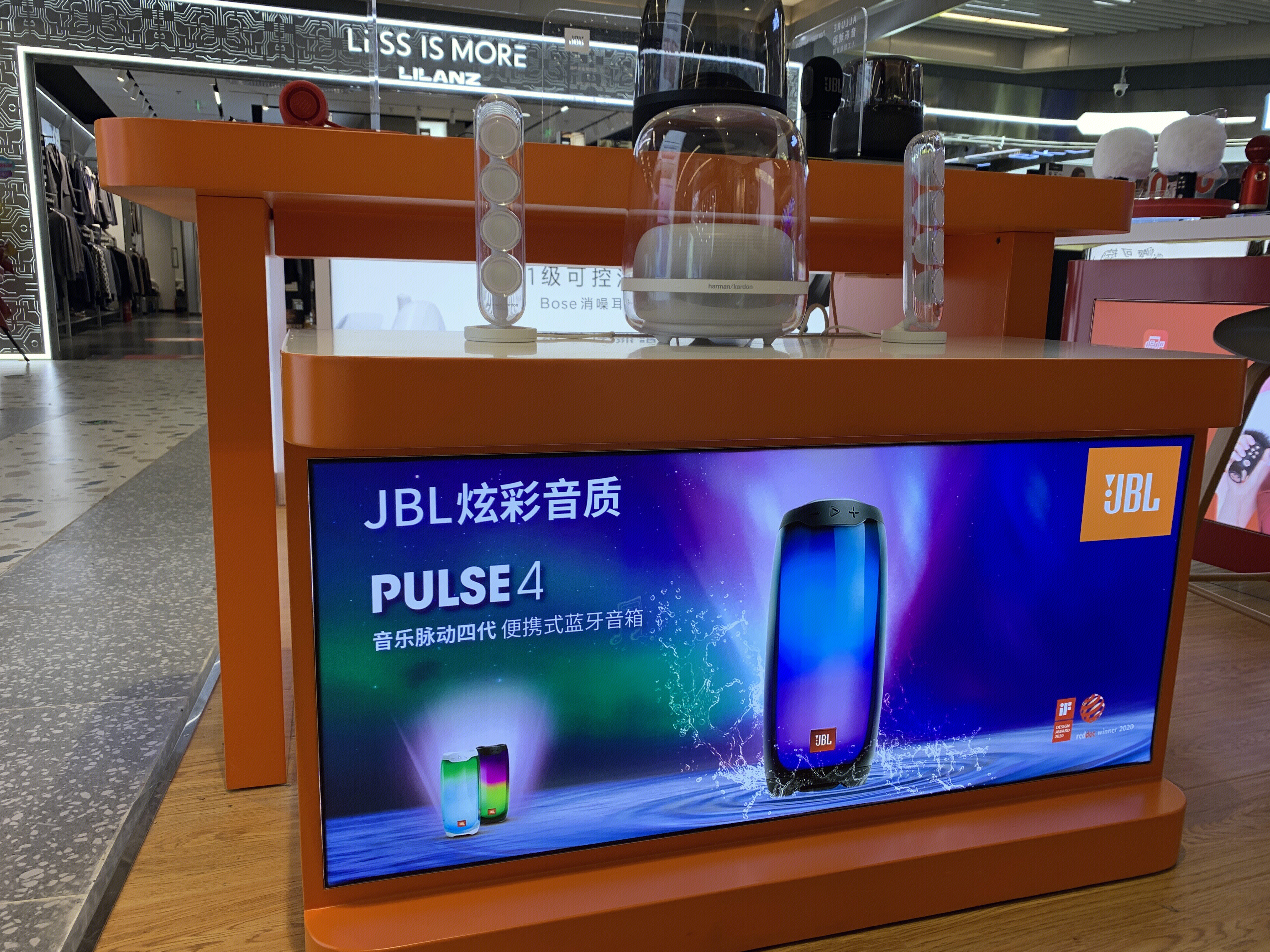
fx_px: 954
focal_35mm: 26
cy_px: 476
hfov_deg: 67.3
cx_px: 635
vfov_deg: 53.1
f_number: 1.8
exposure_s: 1/121
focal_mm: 4.25
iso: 32
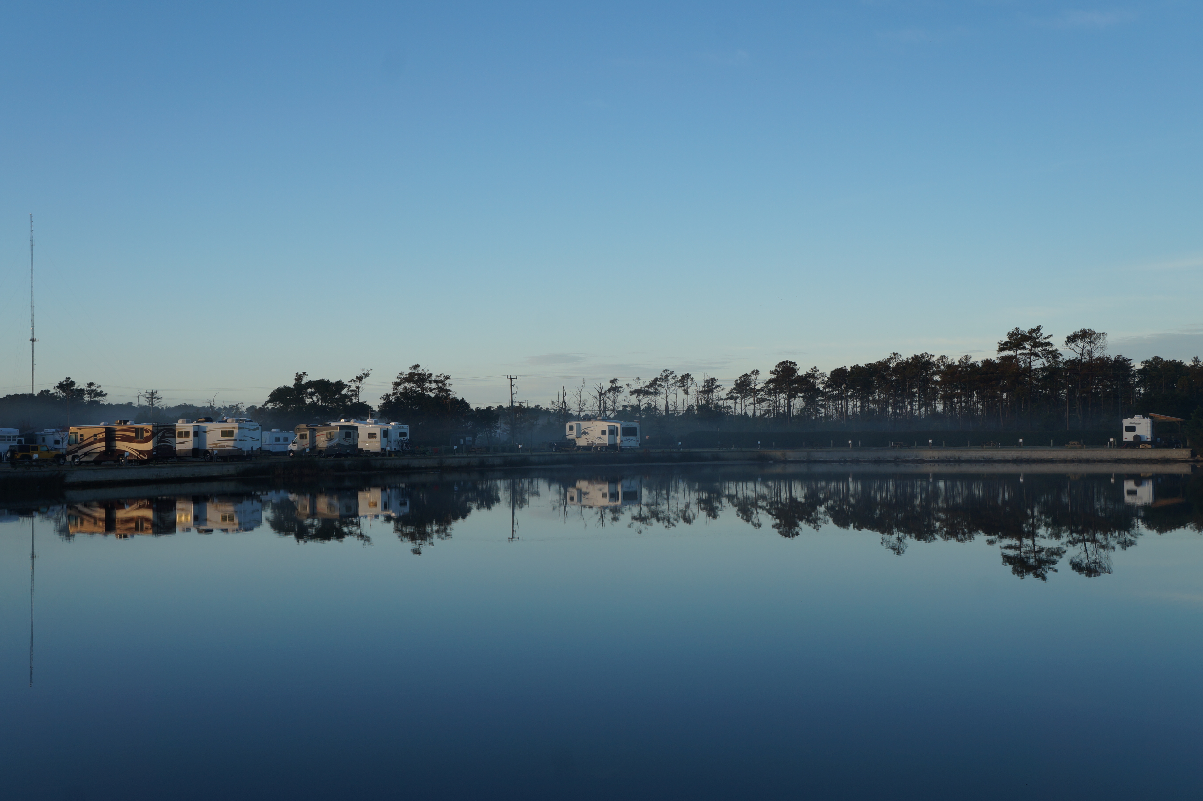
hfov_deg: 45.0
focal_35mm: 44
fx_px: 1453
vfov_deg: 30.8
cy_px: 400
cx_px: 602
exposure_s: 1/100
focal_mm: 29
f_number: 8
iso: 100
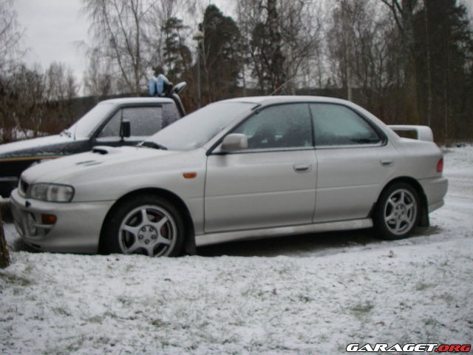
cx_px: 236
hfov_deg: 49.0
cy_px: 178
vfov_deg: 37.7
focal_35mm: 38
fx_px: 519
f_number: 3.3
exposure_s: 1/50
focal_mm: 6.3
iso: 64
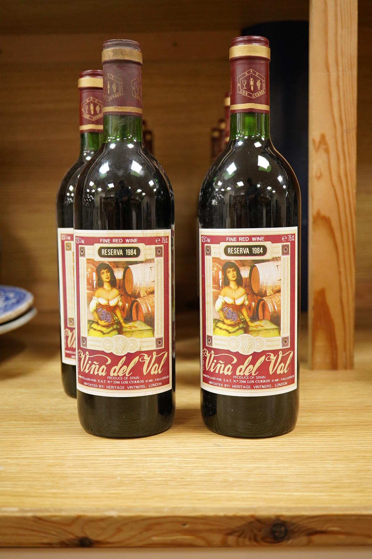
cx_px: 186
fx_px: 697
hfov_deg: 29.9
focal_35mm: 45
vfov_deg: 43.6
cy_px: 280
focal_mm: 30
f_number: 5.6
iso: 2500
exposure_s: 1/200
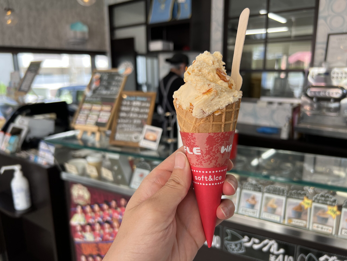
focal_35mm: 26
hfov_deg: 67.3
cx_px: 174
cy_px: 130
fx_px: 261
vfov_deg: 53.1
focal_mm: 5.7
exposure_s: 1/374
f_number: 1.5
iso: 50
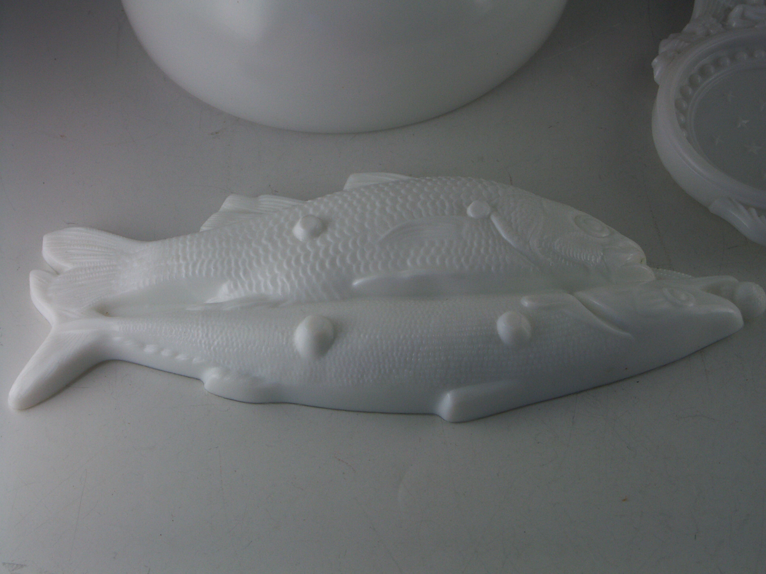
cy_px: 287
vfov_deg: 21.0
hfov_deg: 27.8
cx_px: 383
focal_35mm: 70
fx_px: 1549
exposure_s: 1/200
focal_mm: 17.93
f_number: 5
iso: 100
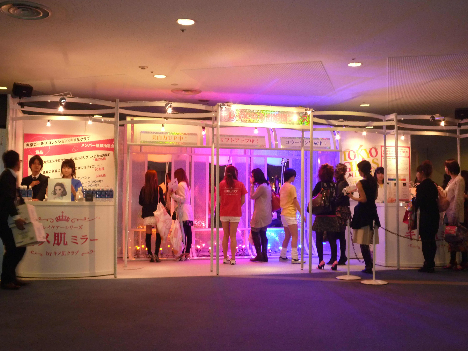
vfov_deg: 35.1
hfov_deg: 45.8
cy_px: 176
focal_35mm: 41
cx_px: 234
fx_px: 554
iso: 250
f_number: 3.6
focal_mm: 7.2
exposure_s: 1/30
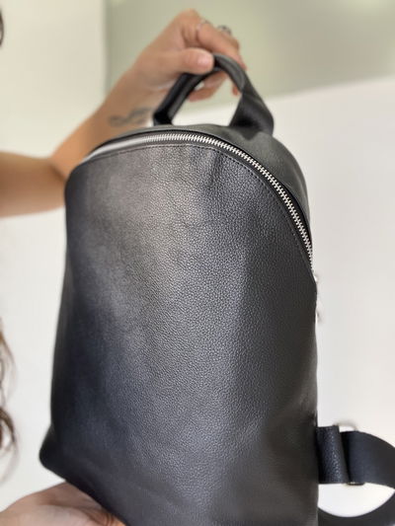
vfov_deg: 60.0
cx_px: 198
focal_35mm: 30
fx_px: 456
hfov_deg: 46.8
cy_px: 263
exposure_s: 1/60
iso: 160
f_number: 2.2
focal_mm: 2.71
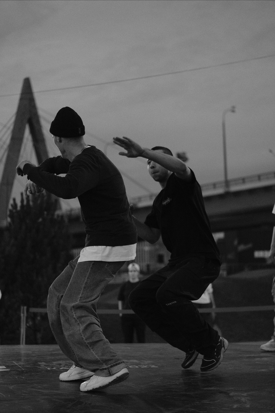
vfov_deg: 27.0
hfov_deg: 18.2
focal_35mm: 75
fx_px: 859
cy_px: 206
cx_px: 138
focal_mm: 50
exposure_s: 1/640
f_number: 2
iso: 4000
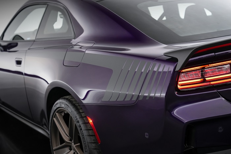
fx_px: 391
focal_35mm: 61
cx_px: 116
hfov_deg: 32.9
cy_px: 77
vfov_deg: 22.2
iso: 1600
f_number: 4
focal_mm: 61
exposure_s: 1/30
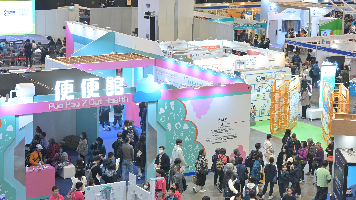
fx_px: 784
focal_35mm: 83
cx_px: 178
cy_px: 97
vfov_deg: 14.6
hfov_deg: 25.6
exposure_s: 1/125
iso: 1250
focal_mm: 79
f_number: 3.5
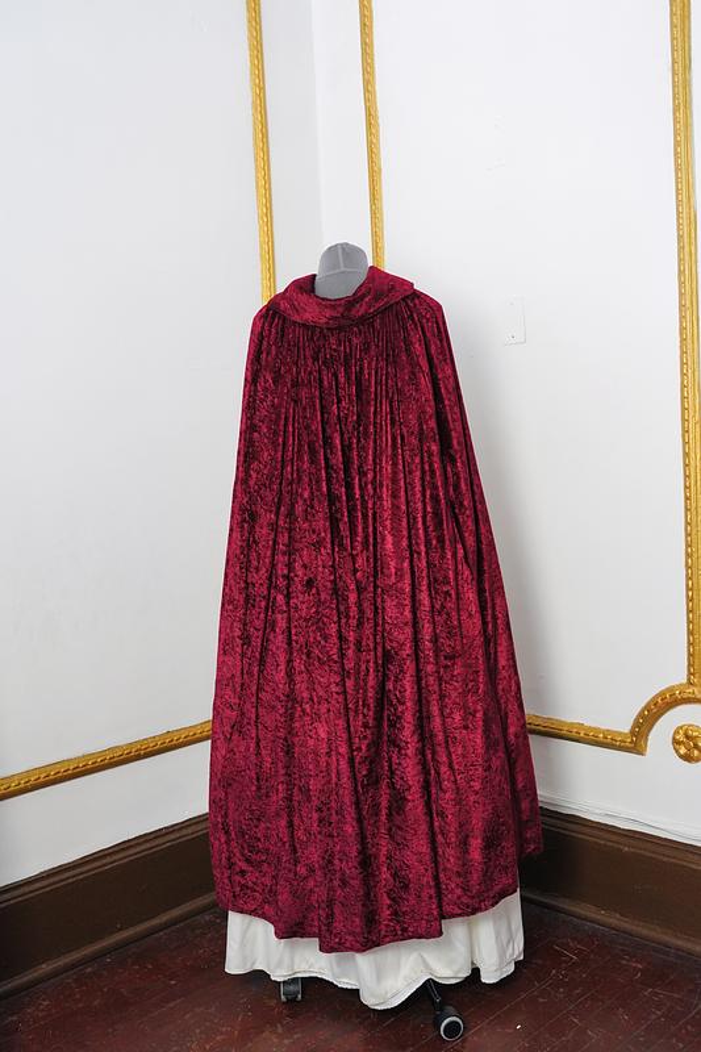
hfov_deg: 35.9
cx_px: 350
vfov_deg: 51.9
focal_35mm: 37
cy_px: 526
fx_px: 1081
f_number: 5
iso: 3200
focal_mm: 37
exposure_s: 1/160
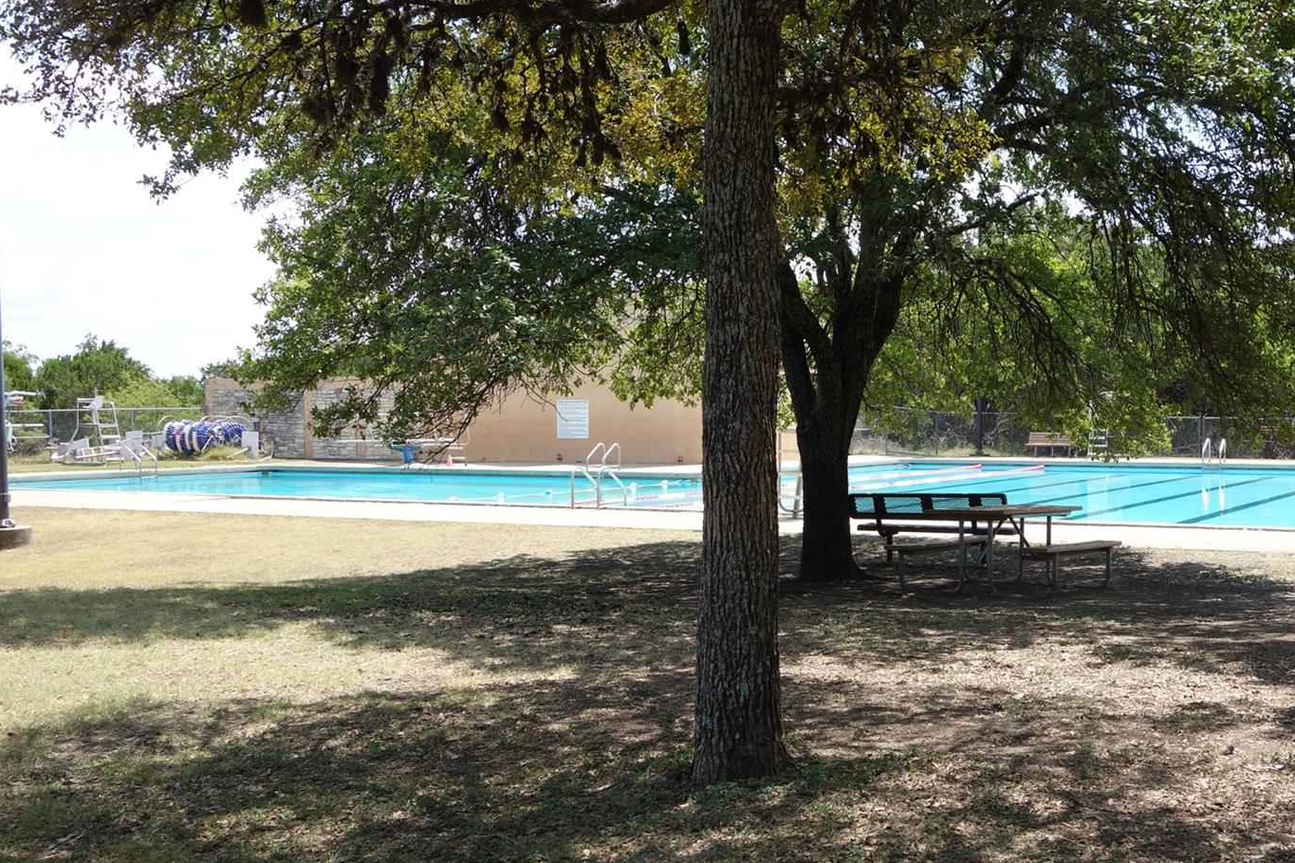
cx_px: 848
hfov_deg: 45.8
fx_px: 1511
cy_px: 496
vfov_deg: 31.8
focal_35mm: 42
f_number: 5.6
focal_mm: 10.4
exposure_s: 1/200
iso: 125
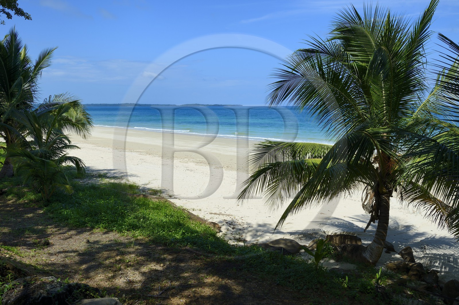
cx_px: 230
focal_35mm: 31
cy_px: 152
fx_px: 395
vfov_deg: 42.3
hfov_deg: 60.3
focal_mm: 31
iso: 100
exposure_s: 1/200
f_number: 11
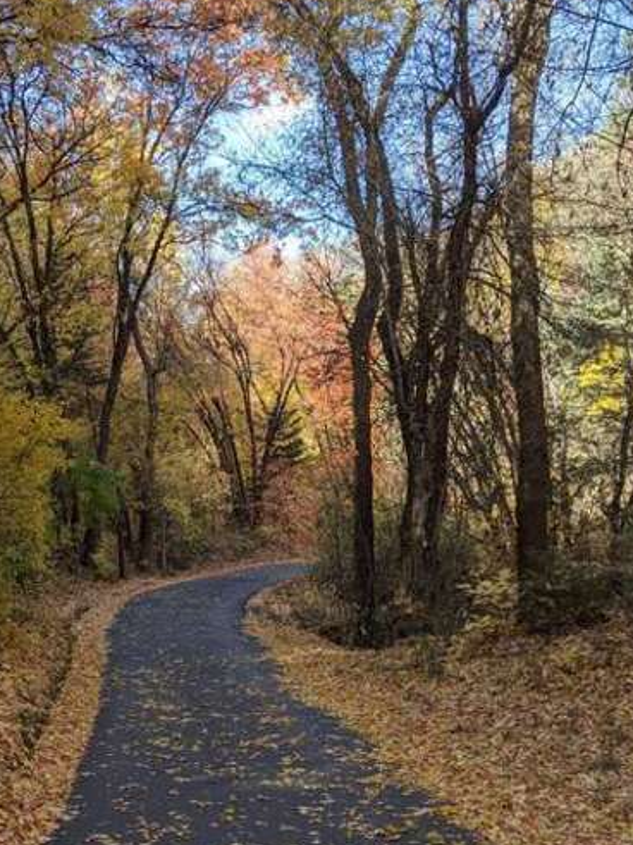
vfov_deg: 43.0
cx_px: 201
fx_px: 1073
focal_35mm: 44
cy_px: 415
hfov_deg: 32.5
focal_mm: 4.44
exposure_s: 1/618
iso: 54
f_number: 1.8
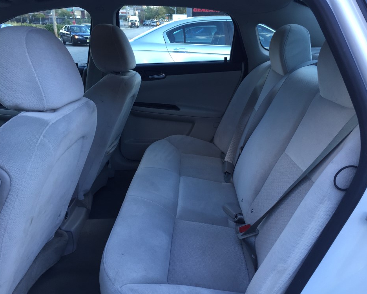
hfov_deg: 57.1
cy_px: 143
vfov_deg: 47.1
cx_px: 195
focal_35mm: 31
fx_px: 337
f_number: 2.2
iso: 40
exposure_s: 1/120
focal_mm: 4.15
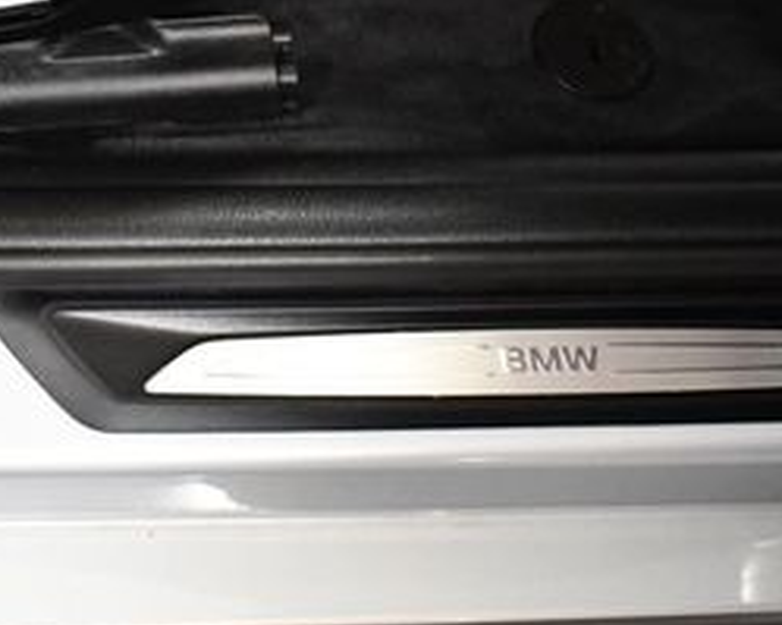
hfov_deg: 21.2
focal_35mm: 87
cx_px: -19
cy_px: 160
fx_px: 2013
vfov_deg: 17.6
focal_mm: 18
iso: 3200
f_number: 3.5
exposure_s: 1/125
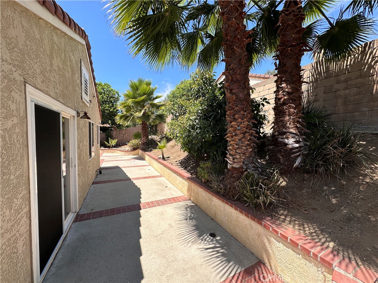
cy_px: 142
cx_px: 189
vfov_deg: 85.7
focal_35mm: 14
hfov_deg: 102.1
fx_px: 153
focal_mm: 2.22
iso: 40
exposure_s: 1/997
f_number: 2.2
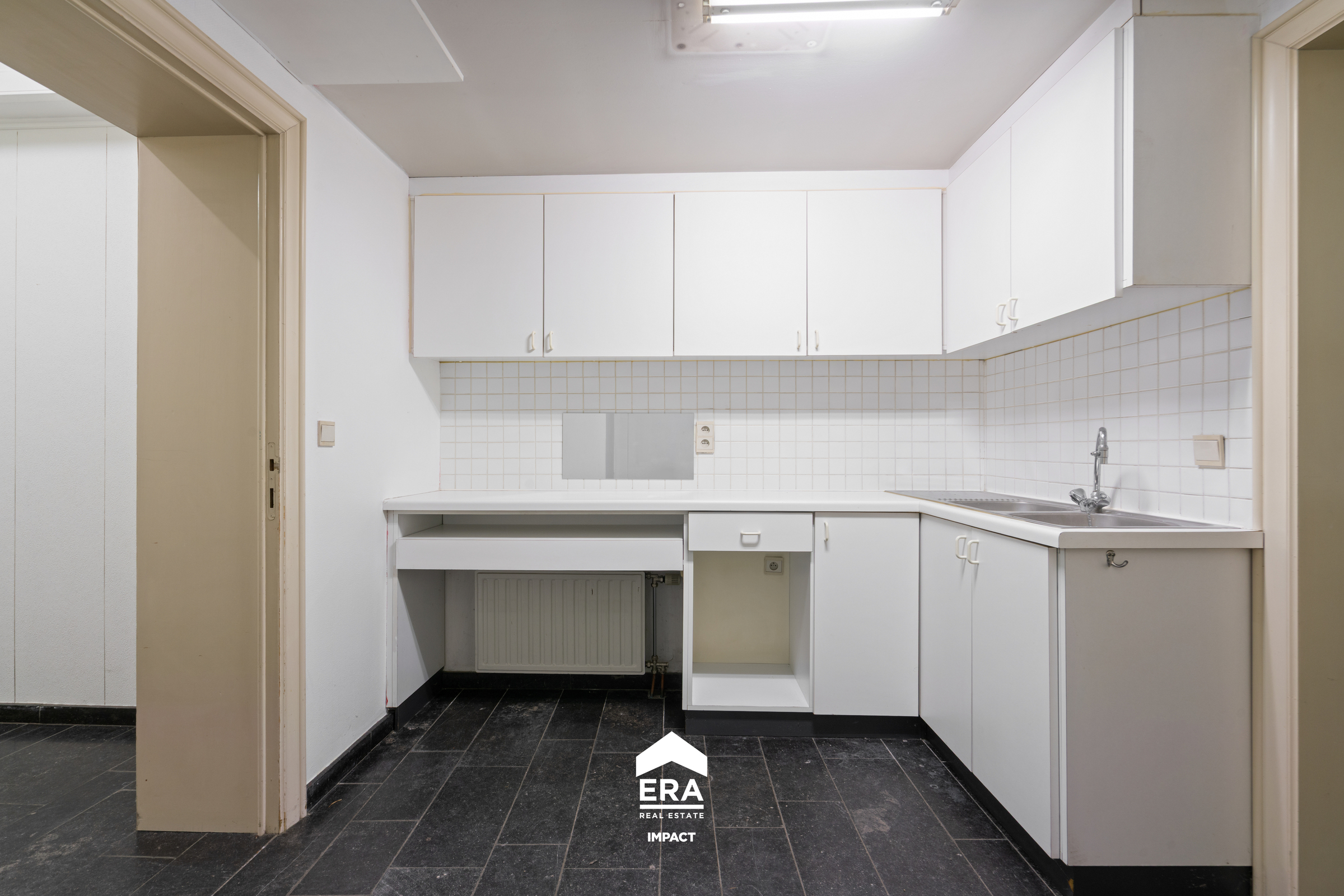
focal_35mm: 16
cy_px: 448
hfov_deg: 96.7
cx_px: 672
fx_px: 597
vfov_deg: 73.8
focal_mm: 16
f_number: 11
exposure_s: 1.6
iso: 250
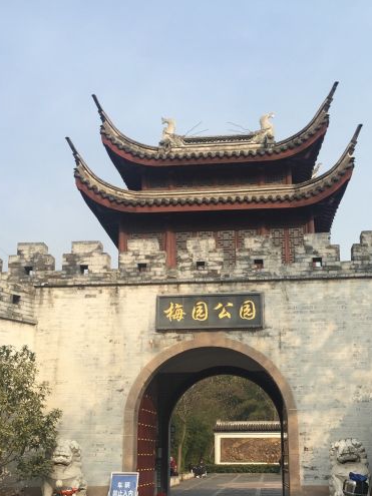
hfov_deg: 35.1
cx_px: 207
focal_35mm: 41
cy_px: 350
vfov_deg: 44.8
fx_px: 588
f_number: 2.2
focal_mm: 4.15
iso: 32
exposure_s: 1/1364
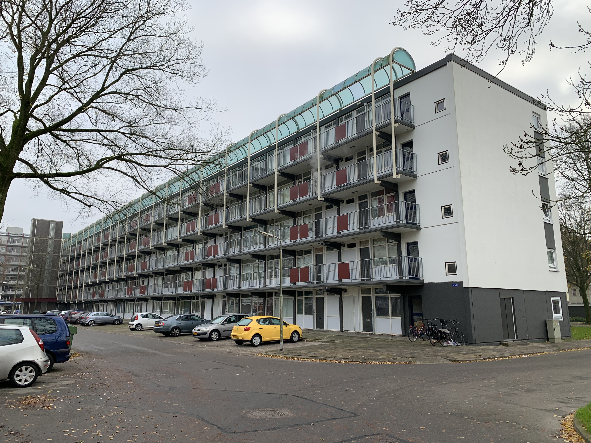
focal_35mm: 26
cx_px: 296
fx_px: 444
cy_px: 222
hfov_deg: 67.3
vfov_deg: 53.1
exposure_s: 1/439
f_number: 1.8
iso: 25
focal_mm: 4.25
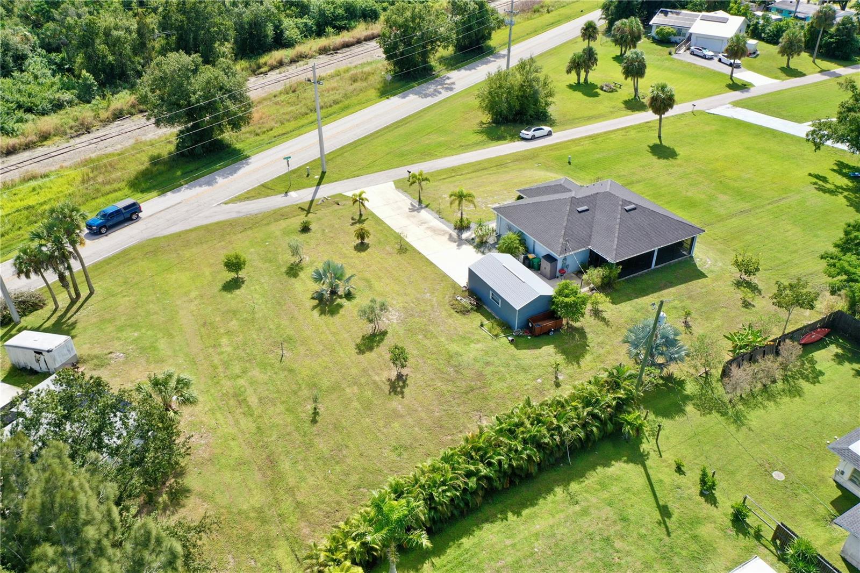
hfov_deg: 65.5
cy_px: 286
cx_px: 430
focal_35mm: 28
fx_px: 669
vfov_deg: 46.4
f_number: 5
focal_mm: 10.26
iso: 100
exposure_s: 1/320
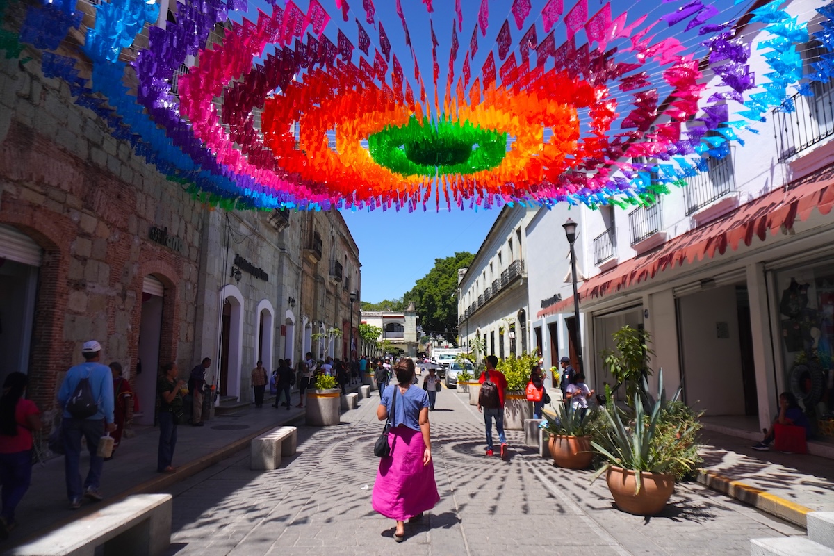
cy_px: 278
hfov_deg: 73.7
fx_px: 556
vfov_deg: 53.1
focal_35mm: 24
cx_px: 417
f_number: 3.5
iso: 250
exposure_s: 1/4000
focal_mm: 16
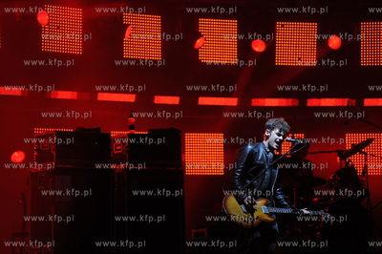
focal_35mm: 200
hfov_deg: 10.3
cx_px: 191
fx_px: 2120
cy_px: 127
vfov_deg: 6.9
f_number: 4
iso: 800
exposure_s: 1/200
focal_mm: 200
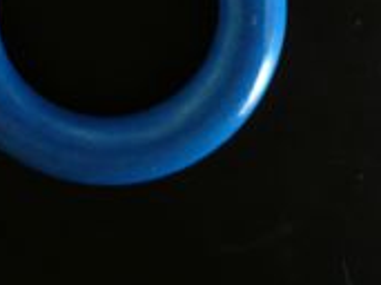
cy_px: -189
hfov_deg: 18.6
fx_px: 1155
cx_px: 78
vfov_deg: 13.0
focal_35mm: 105
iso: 200
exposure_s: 1/8
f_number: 2.8
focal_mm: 4.6
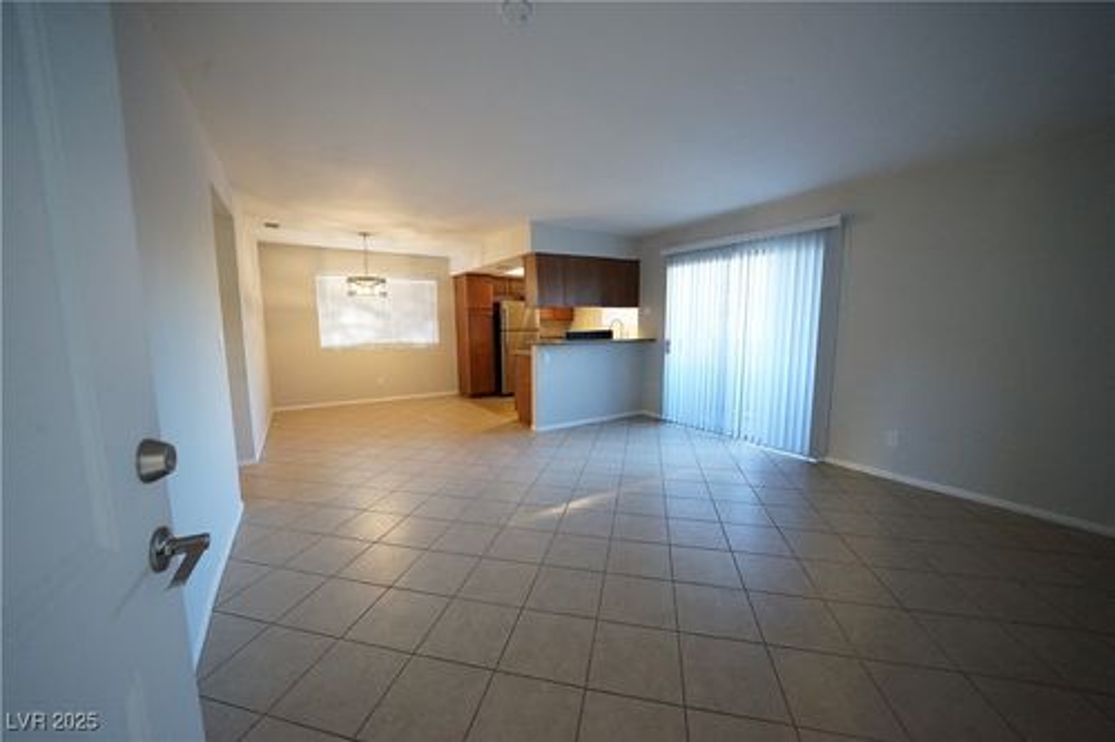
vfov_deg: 85.4
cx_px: 558
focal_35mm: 13
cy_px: 371
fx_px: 402
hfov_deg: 108.3
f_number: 5.6
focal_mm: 13
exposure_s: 1/250
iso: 8000
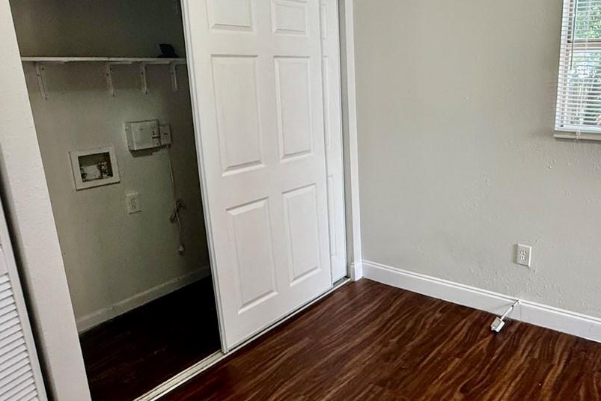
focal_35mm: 29
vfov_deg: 45.0
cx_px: 412
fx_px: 484
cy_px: 192
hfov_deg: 61.7
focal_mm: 2.22
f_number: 2.2
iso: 250
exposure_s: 1/120
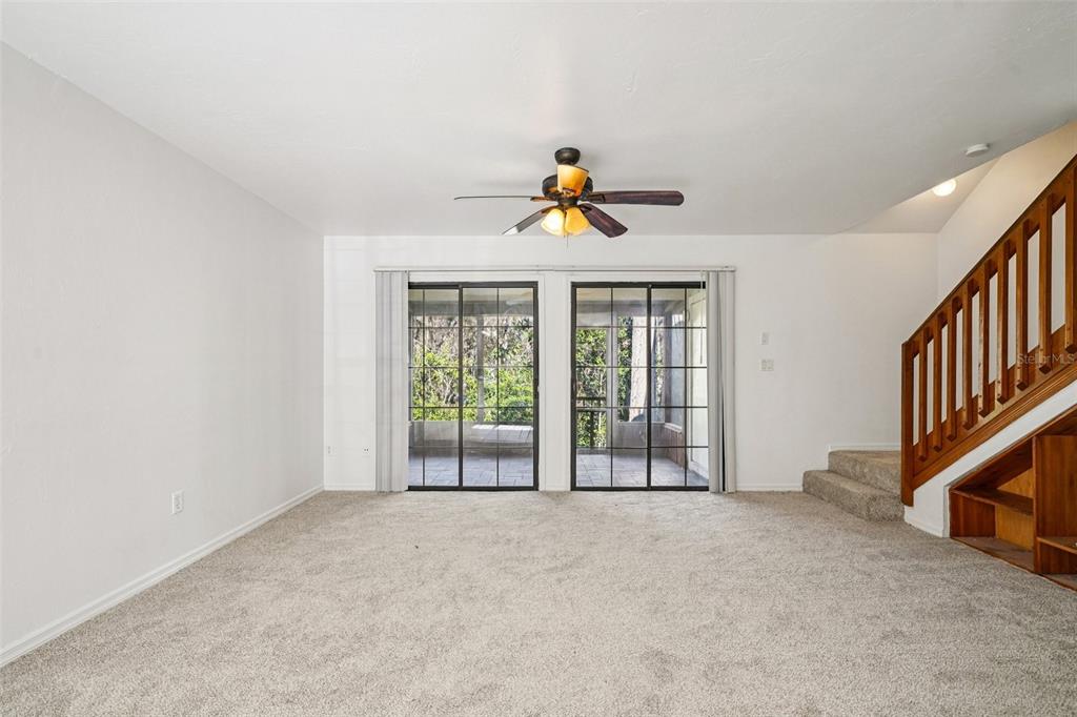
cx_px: 538
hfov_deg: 96.8
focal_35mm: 16
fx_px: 478
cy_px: 358
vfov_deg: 73.7
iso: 400
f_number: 8
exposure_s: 1/30
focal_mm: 16
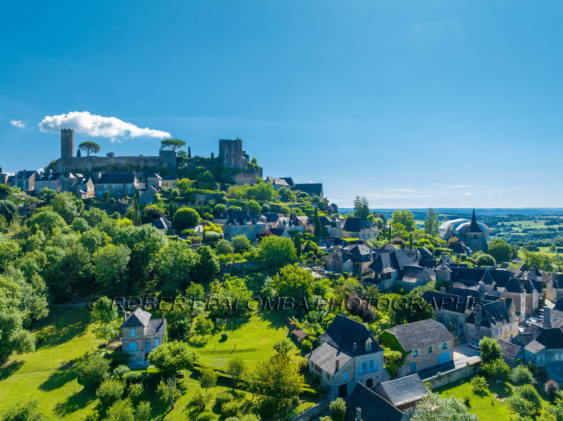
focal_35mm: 24
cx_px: 282
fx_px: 390
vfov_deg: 56.8
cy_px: 210
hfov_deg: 71.6
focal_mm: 12.3
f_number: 8
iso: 200
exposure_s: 1/400
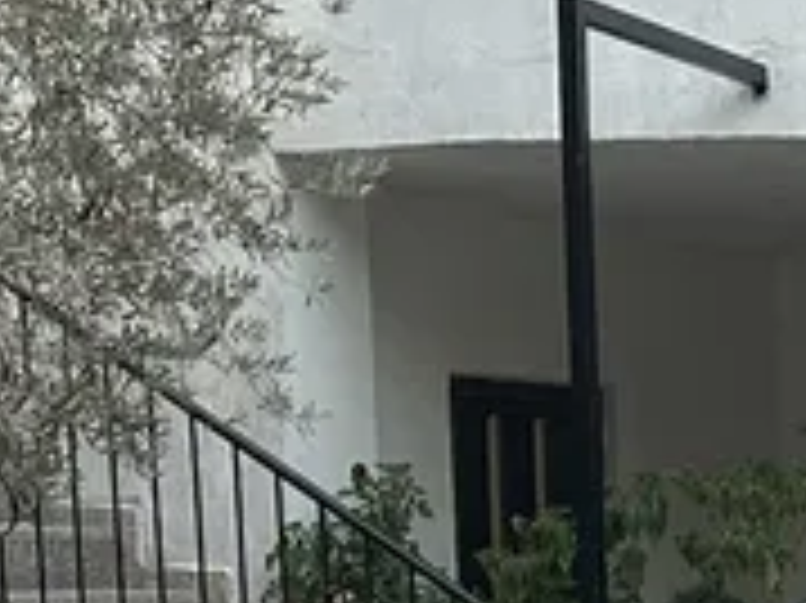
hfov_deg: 14.3
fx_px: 3002
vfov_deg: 10.7
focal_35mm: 129
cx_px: 1184
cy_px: 1102
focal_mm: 6.86
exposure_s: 1/100
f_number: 1.78
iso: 200
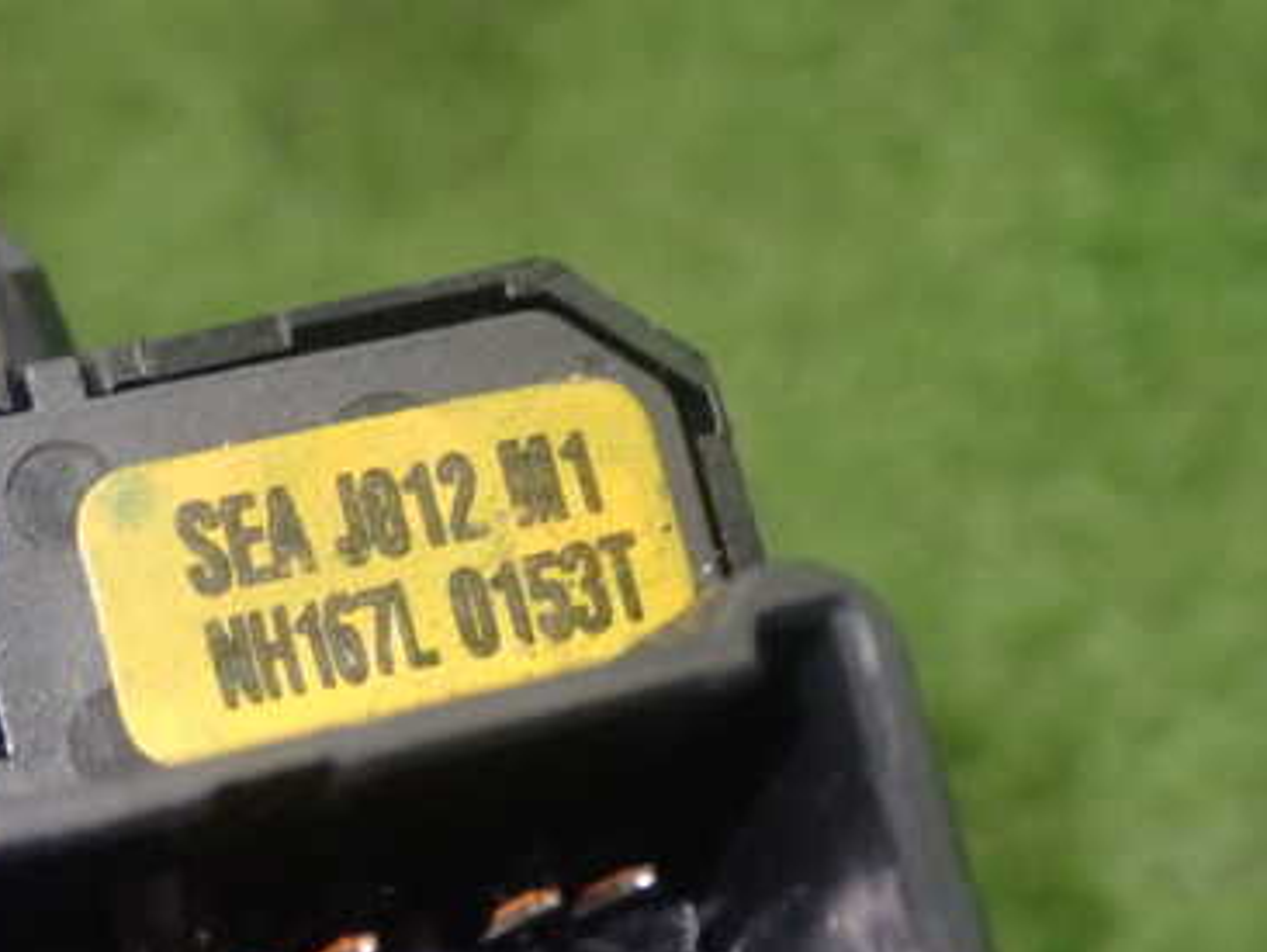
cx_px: 492
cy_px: 526
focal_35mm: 95
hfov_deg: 20.6
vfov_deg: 15.6
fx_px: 3479
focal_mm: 10.35
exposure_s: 1/60
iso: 500
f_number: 3.5
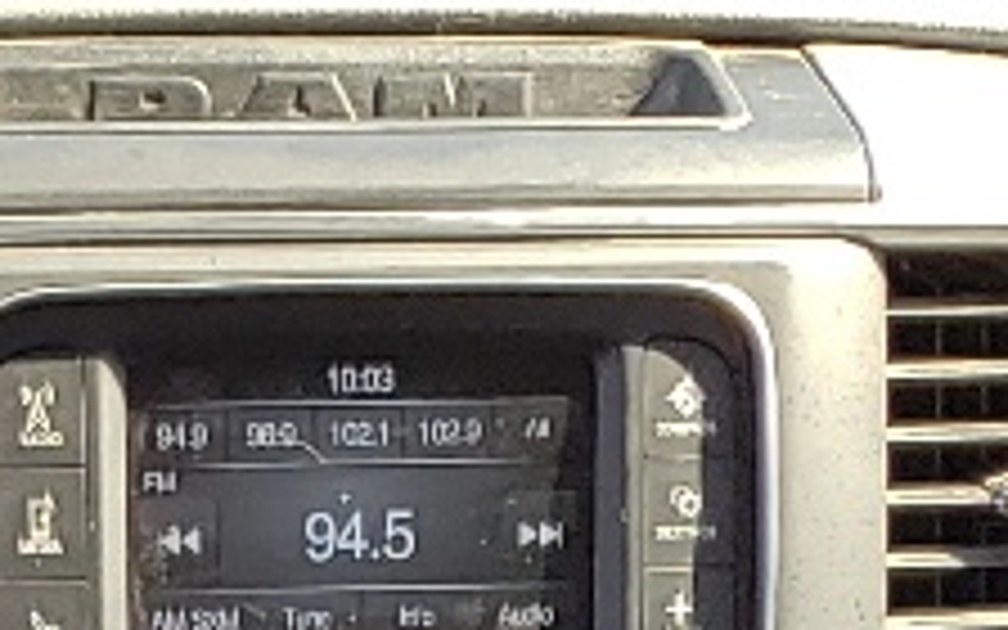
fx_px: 5412
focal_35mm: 197
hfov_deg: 10.6
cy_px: 2228
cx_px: 112
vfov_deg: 5.9
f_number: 1.5
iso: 50
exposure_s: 1/179
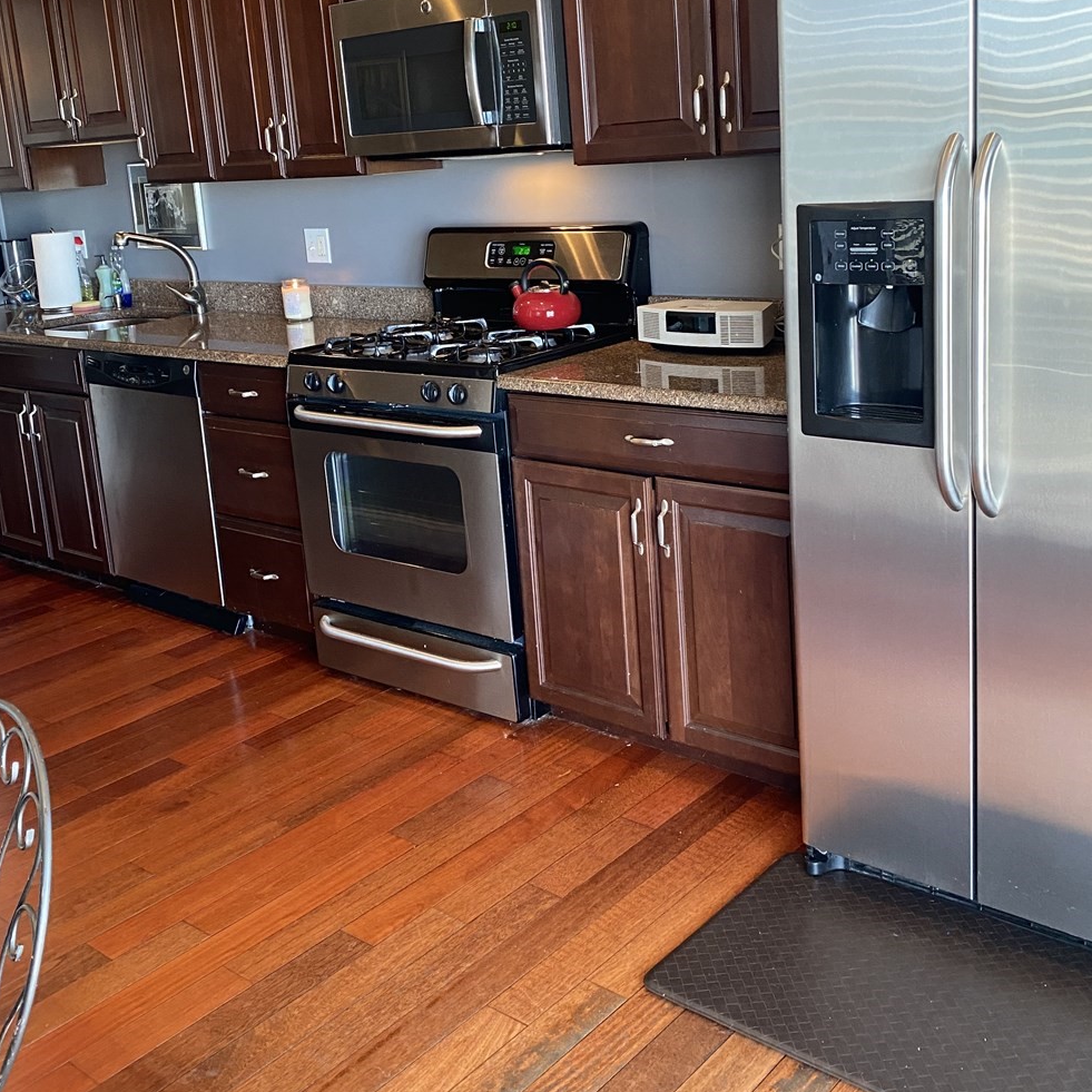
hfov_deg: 46.0
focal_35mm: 36
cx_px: 567
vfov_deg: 45.6
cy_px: 402
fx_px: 1285
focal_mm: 4.25
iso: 200
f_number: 1.8
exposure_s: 1/60
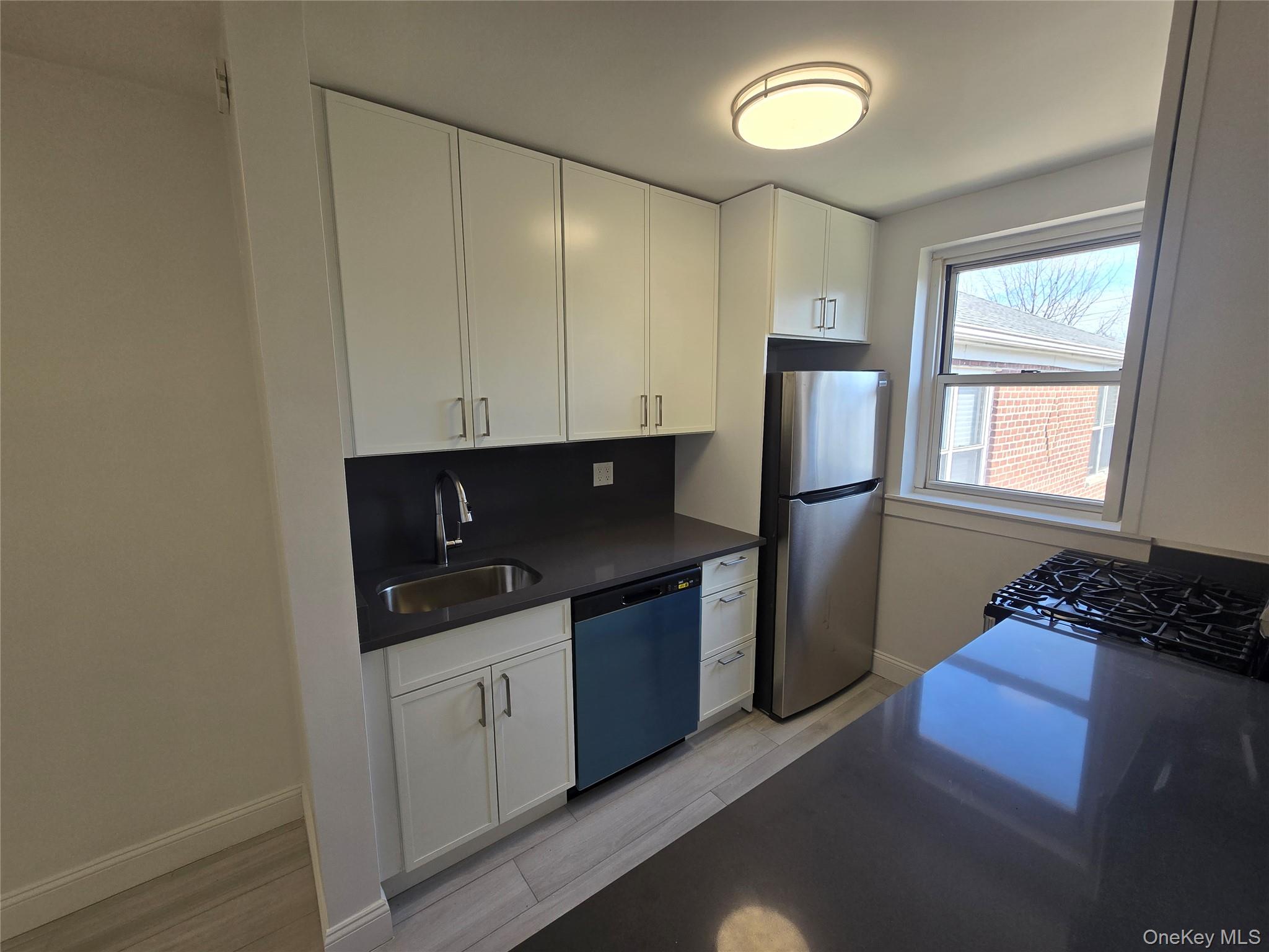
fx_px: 477
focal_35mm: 13
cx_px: 634
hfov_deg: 106.2
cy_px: 476
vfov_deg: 89.9
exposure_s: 1/131
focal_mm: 2.2
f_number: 2.2
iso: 50
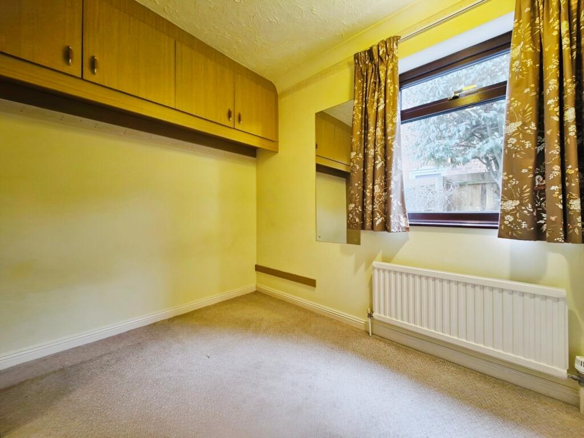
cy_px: 219
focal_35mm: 13
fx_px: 219
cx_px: 292
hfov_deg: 106.2
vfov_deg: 89.9
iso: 320
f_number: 2.2
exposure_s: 1/33
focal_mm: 1.74
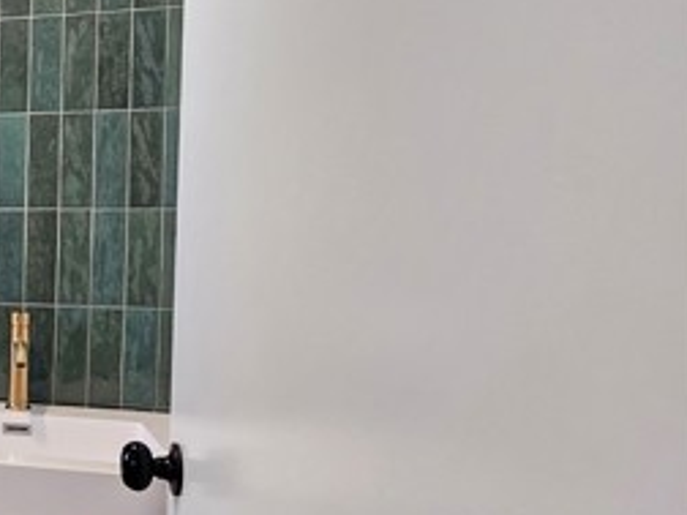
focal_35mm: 33
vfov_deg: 42.9
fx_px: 655
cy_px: 286
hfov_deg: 38.0
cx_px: -172
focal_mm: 2.2
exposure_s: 1/60
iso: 125
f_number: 2.2
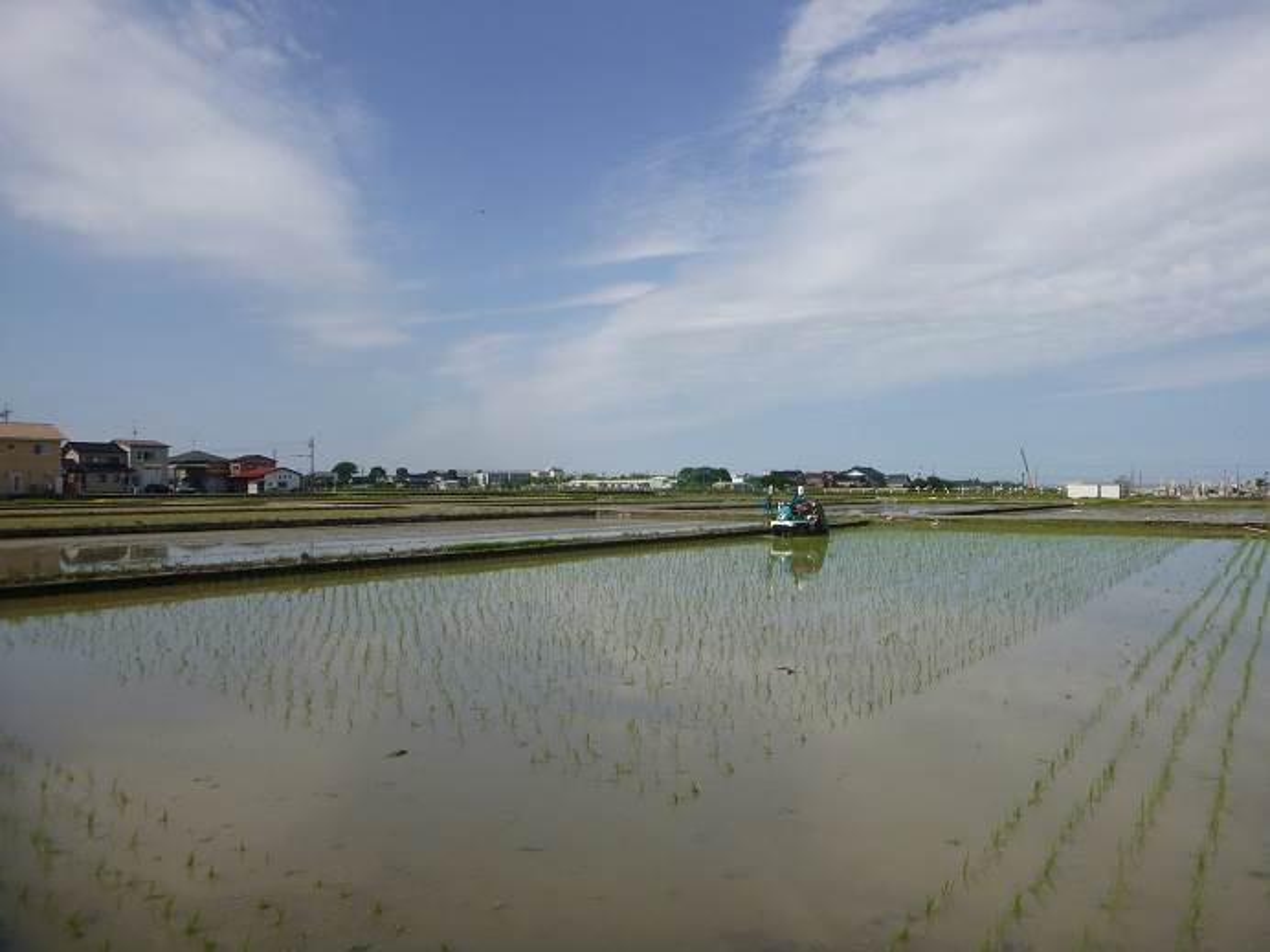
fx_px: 917
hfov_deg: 69.4
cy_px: 476
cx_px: 635
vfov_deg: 54.9
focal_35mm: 25
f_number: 3.9
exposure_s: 1/1000
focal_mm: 4.5
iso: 100
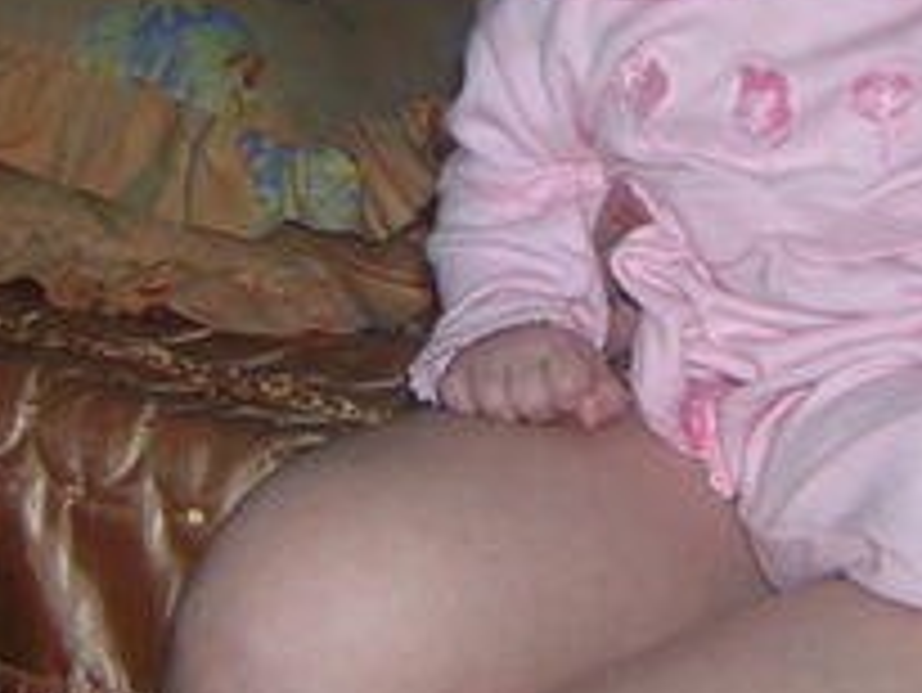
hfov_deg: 24.6
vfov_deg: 18.3
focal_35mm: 79
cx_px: 612
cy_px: 45
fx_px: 2105
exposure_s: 1/60.1
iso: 100
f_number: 2.6
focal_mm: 4.7
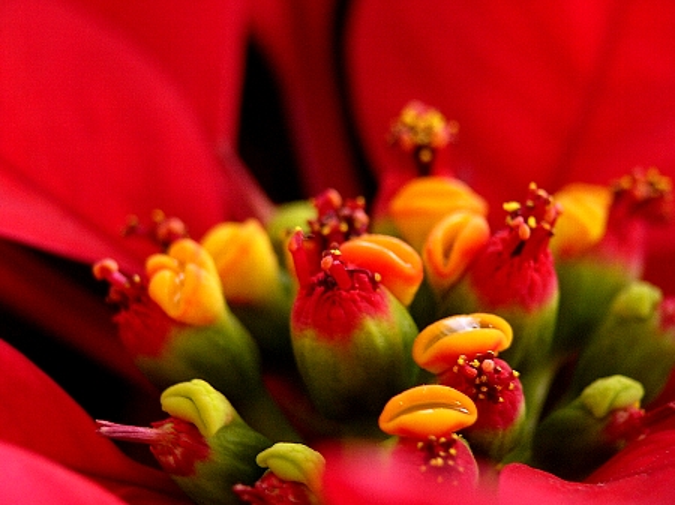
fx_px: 3333
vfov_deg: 8.7
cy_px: 252
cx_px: 338
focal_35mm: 171
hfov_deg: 11.6
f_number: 2.8
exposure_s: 1/8
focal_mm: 22.5
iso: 50
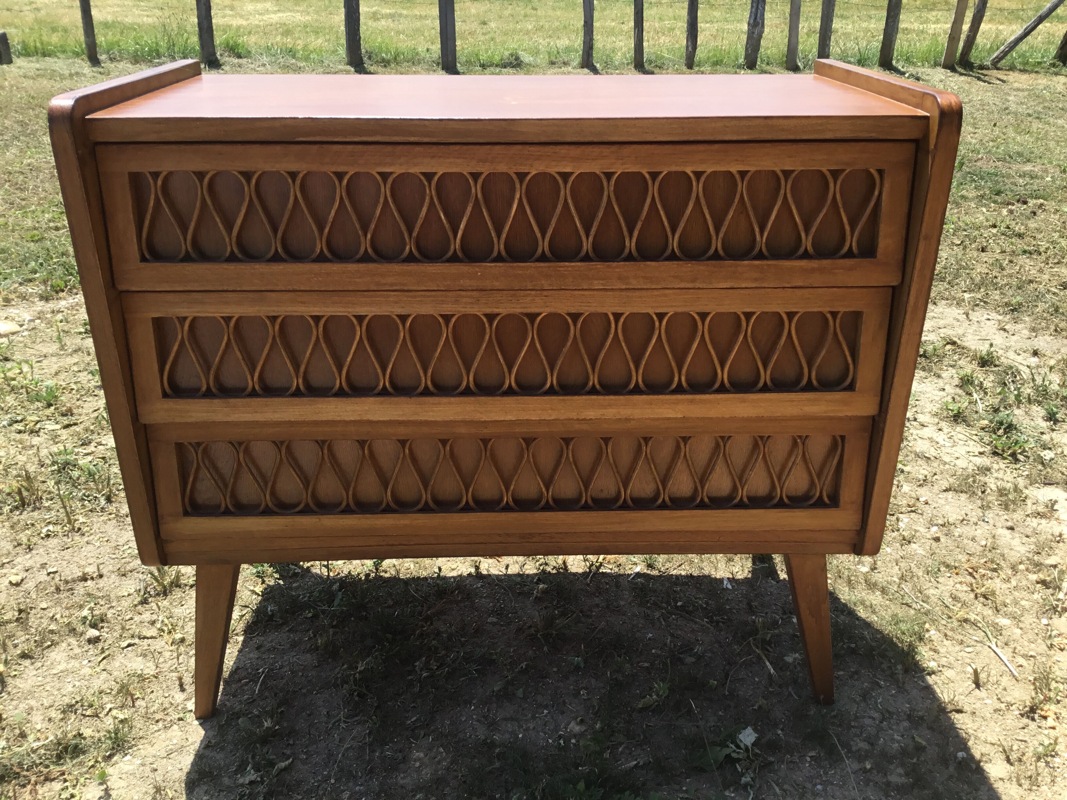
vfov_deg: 45.4
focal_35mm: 31
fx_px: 956
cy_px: 400
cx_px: 534
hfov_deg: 58.4
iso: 25
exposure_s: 1/522
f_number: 2.4
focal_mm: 3.3
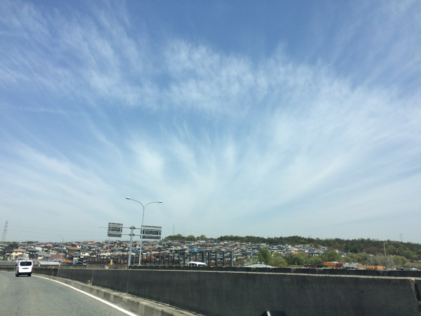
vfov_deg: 48.2
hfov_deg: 61.7
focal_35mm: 29
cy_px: 158
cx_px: 210
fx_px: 353
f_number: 2.2
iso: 32
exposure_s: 1/2564
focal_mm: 4.15
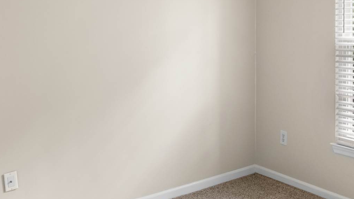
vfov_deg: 26.6
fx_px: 413
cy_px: 40
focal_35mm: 44
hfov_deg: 45.0
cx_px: 260
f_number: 8
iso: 640
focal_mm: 16
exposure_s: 1/2
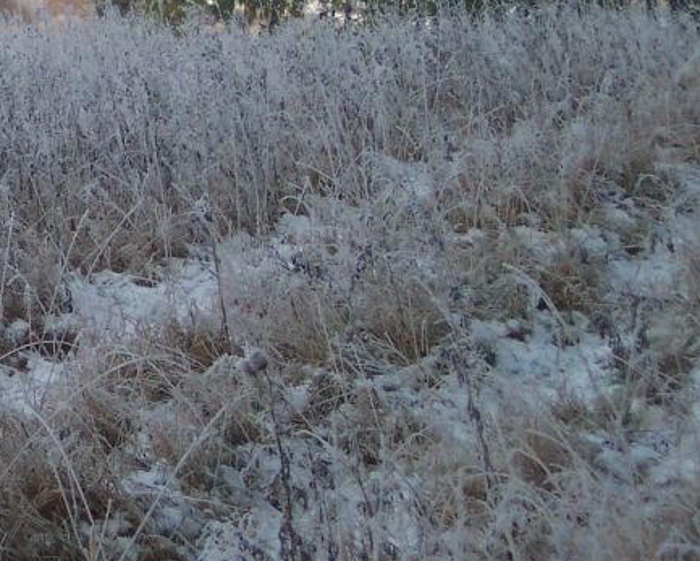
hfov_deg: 11.7
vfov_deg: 9.5
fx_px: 3379
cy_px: 79
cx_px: -8
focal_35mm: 163
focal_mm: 16
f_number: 4
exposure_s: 1/500
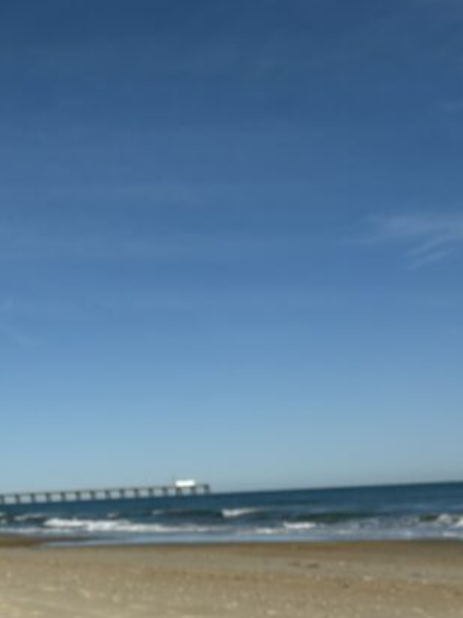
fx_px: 1160
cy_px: 550
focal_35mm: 65
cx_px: -2
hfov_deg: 21.7
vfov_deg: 28.7
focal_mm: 5.96
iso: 50
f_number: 1.6
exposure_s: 1/8850
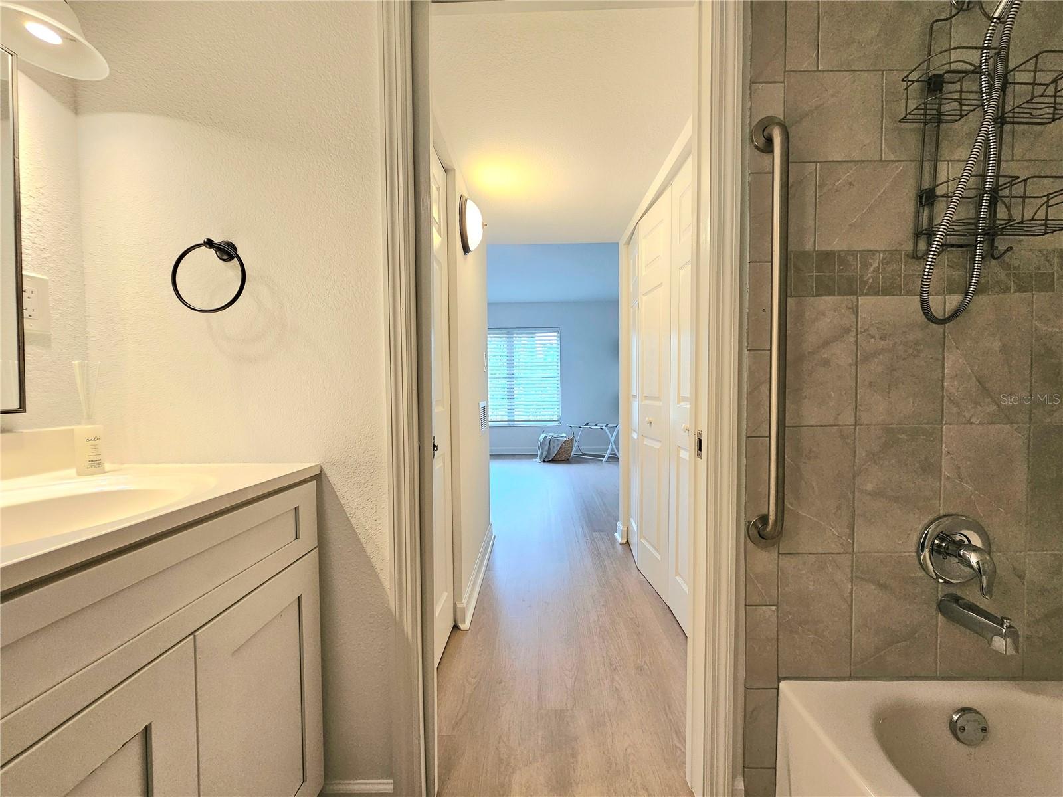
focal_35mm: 13
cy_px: 398
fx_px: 399
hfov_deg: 106.2
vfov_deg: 89.9
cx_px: 532
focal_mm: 2.2
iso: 80
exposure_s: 1/60.2
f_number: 2.2
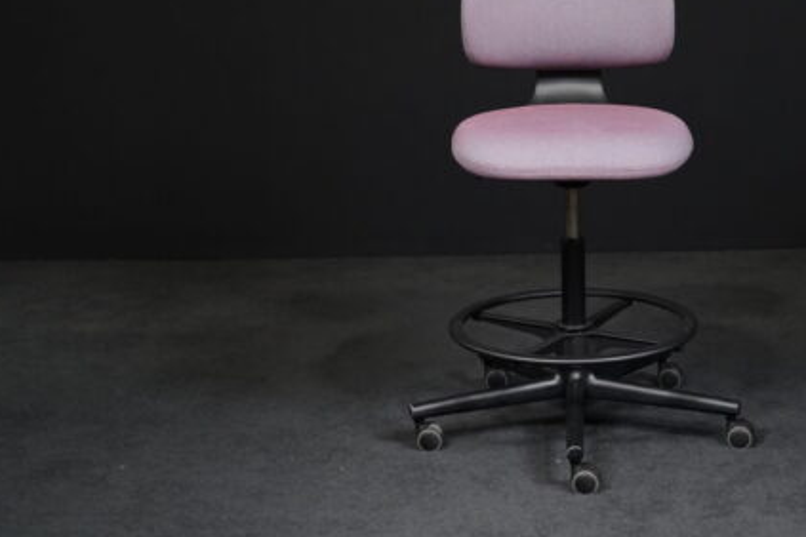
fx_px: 1589
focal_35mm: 71
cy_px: 221
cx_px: 558
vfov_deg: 19.2
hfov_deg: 28.2
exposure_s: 1/100
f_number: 7.1
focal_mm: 50
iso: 5000
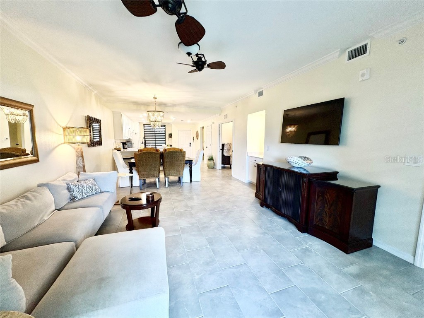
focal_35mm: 14
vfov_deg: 85.7
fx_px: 171
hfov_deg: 102.1
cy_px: 159
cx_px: 212
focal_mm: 2.22
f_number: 2.2
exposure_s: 1/60
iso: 160
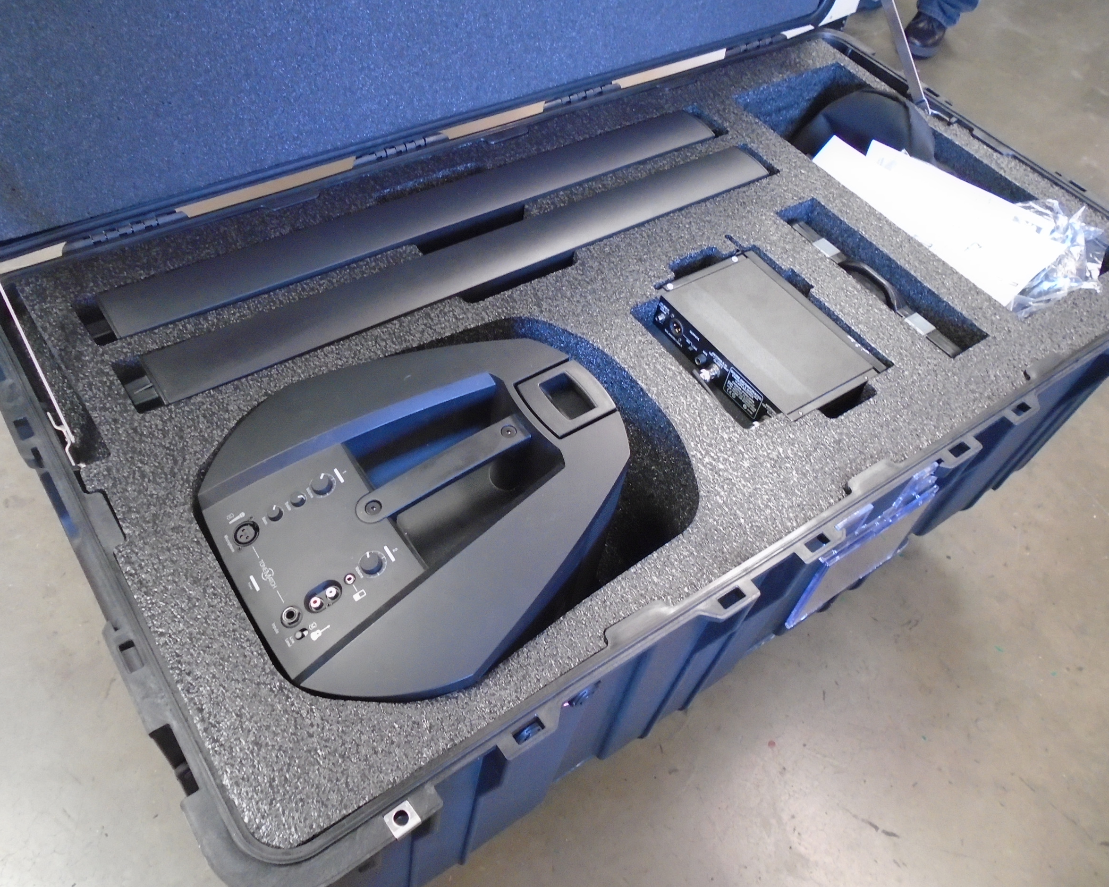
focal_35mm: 28
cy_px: 433
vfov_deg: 51.5
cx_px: 546
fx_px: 919
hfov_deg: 62.2
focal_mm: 4.6
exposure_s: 1/20
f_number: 3.2
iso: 400
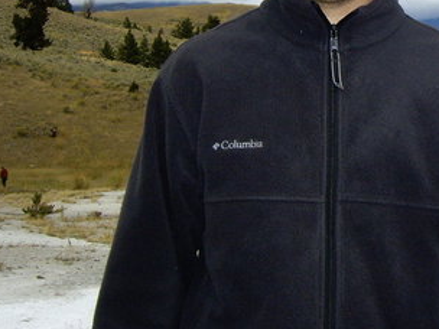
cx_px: 455
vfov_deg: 18.0
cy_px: 7
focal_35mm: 80
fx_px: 1015
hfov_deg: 23.3
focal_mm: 6.2
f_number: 4.3
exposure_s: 1/1000
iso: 100
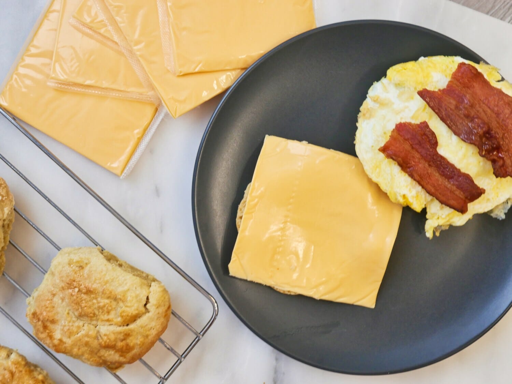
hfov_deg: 32.2
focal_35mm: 60
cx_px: 256
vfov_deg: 24.4
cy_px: 192
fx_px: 888
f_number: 8
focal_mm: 30
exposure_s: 1/13
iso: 800
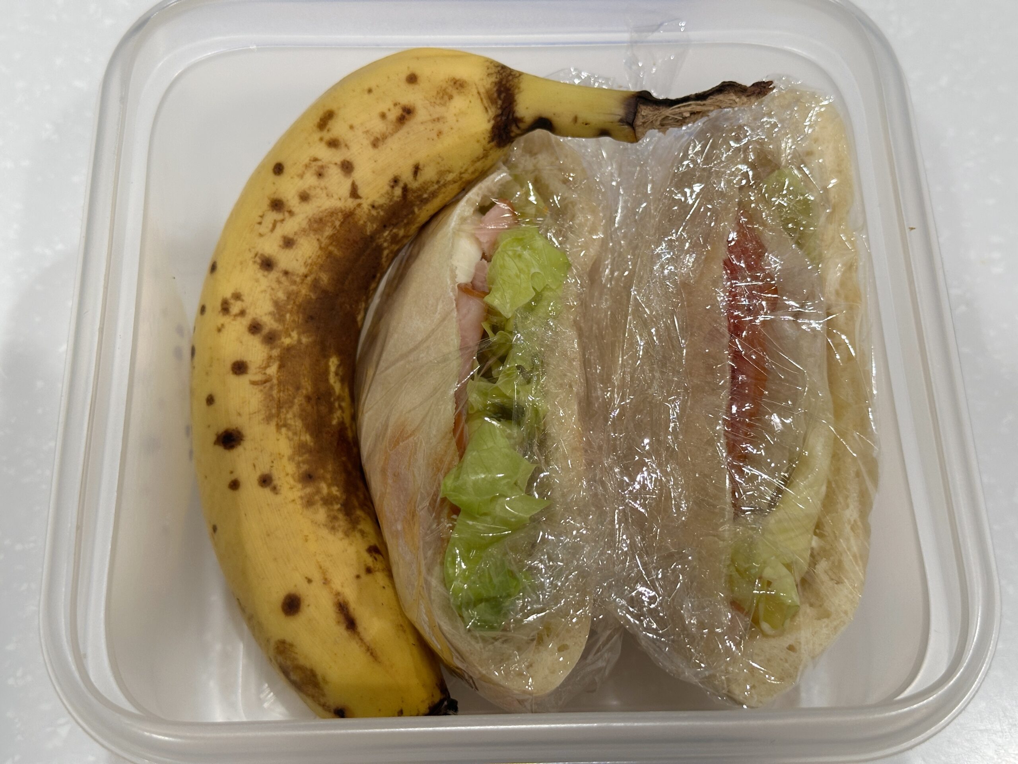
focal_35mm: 48
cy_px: 382
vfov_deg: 30.3
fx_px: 1412
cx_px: 509
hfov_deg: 39.7
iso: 100
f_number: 1.78
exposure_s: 1/50
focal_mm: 6.86
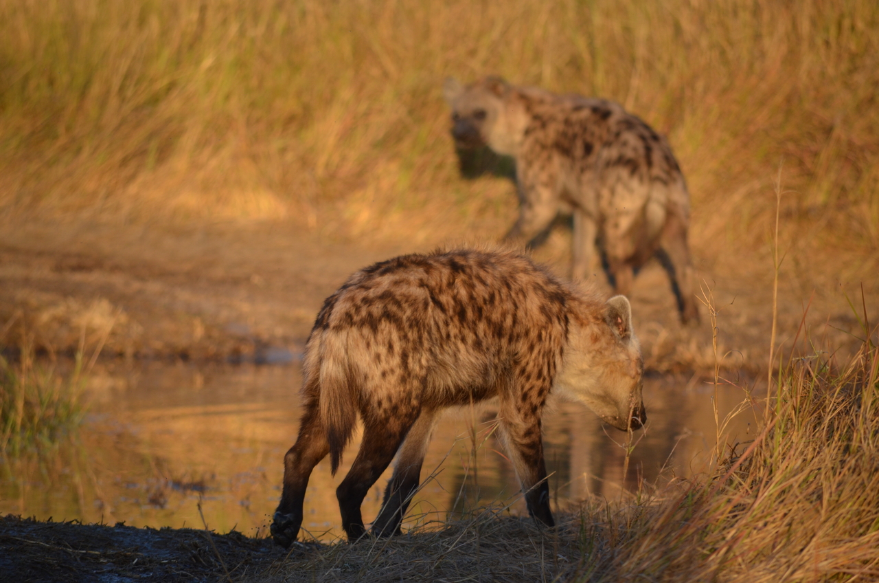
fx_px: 9869
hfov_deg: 5.1
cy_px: 292
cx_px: 440
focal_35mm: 405
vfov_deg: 3.4
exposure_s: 1/500
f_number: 5.6
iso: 320
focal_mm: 270
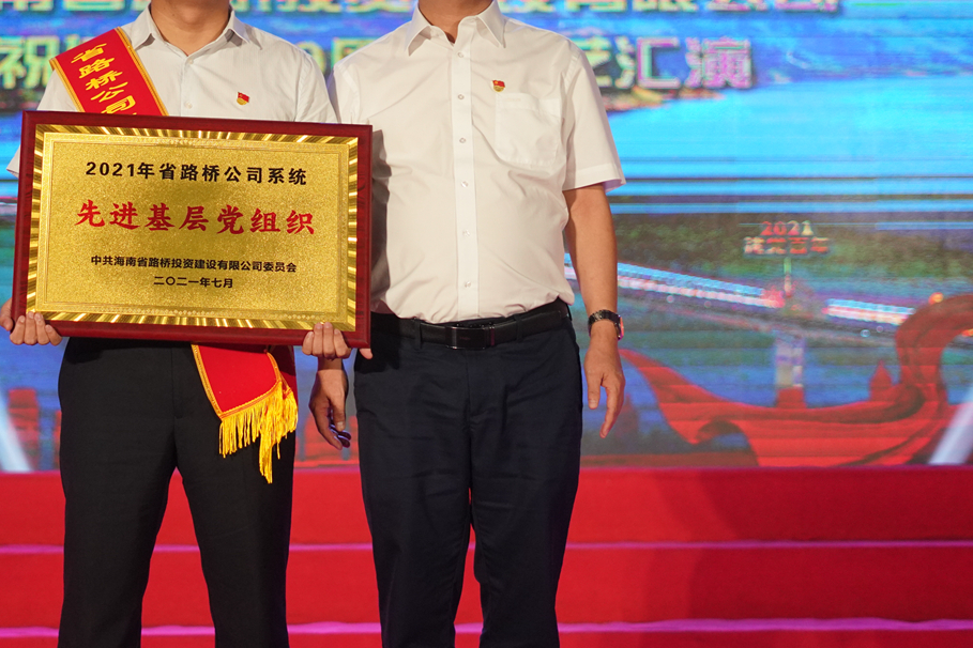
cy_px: 223
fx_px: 2676
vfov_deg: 13.8
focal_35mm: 99
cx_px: 306
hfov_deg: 20.5
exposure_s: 1/1600
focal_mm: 50
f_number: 1.8
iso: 1600
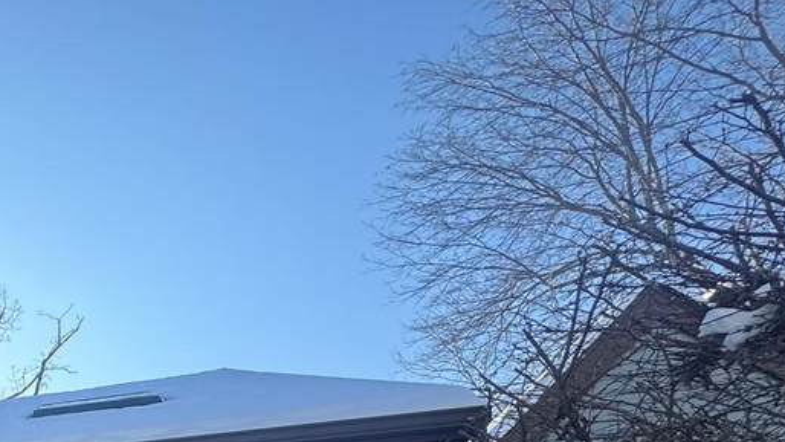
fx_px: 791
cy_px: 624
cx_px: -174
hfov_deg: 38.1
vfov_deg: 25.3
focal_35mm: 38
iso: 40
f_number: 2.2
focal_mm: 2.22
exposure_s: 1/373
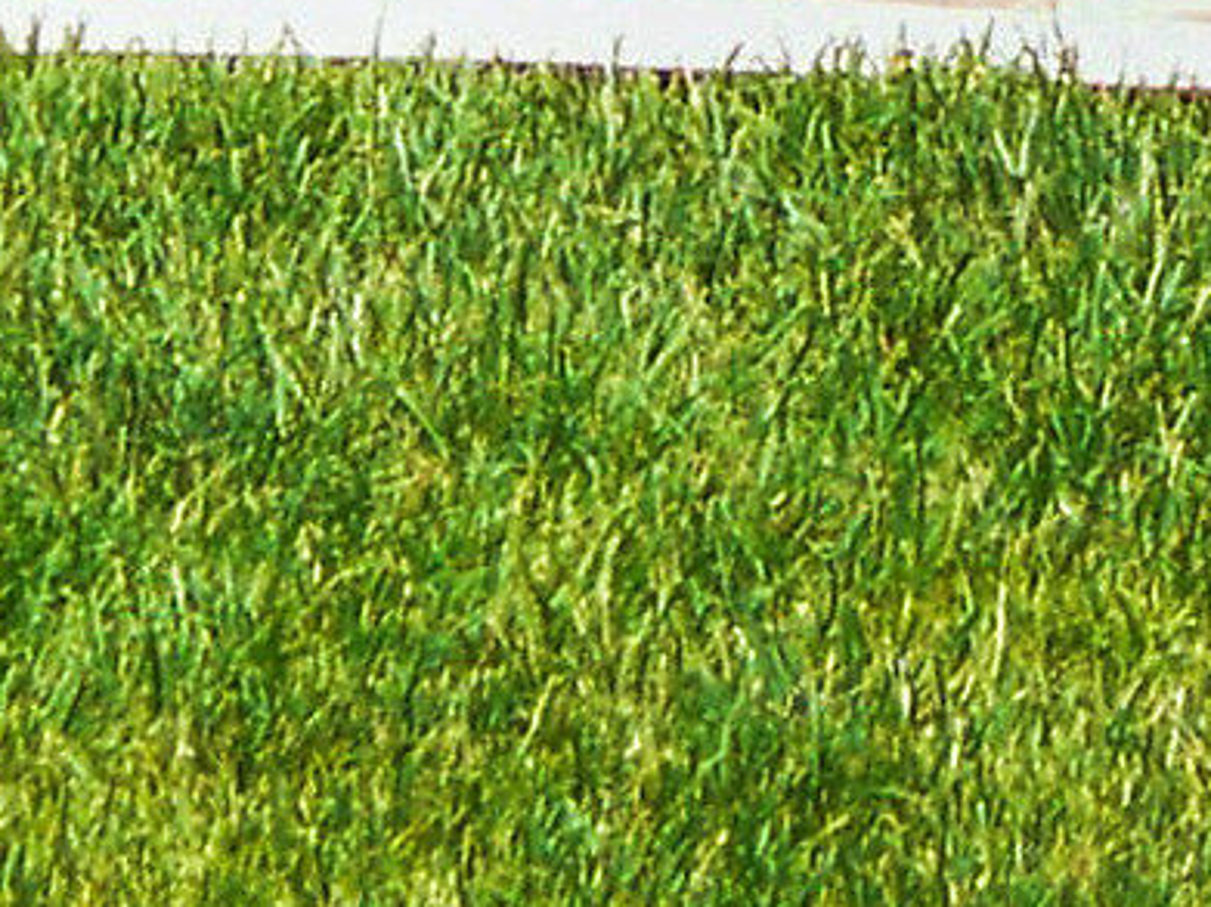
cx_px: 1892
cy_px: -827
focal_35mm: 1757
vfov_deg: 0.8
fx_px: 61448
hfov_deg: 1.1
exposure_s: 1/250
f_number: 4.9
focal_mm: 39.1
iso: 100
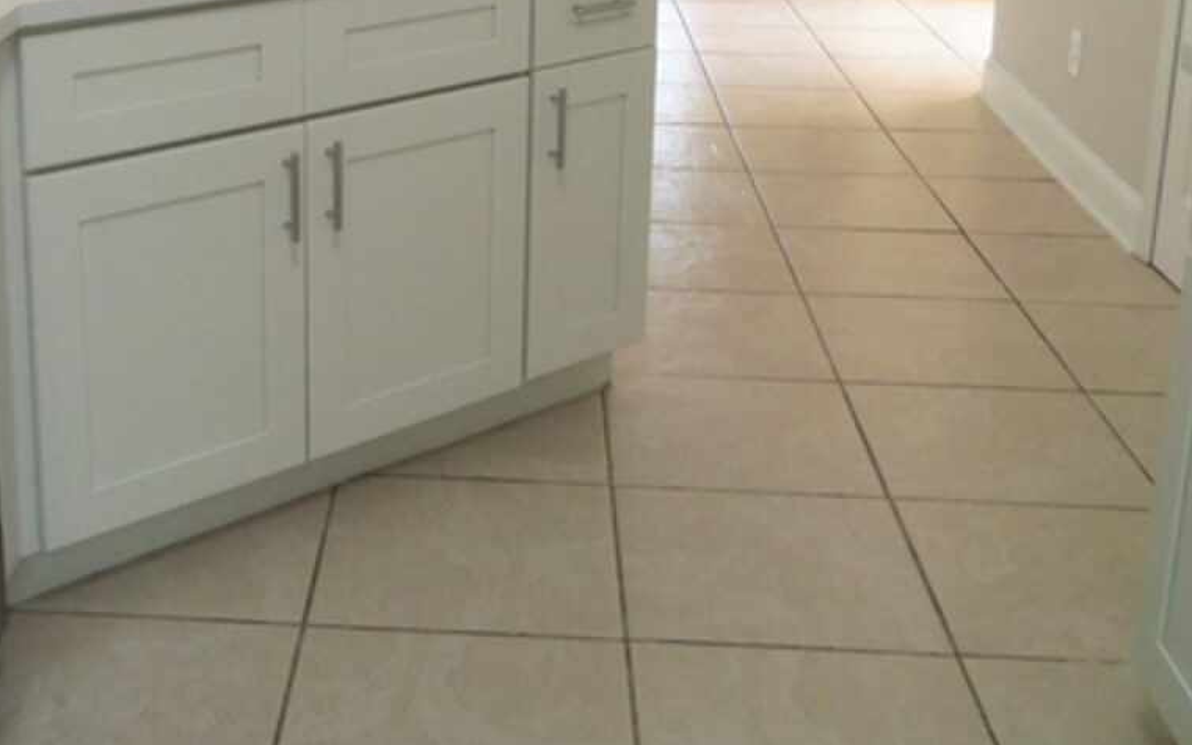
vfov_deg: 25.2
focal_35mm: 50
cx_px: 416
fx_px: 1624
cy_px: 110
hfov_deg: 39.9
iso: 125
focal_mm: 5.1
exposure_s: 1/40
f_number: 3.9
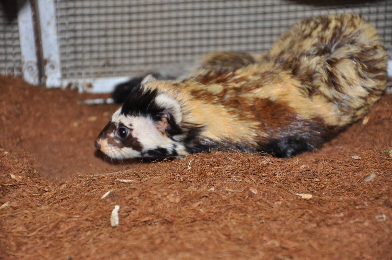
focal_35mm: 158
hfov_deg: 13.1
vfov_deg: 8.7
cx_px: 196
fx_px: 1713
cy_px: 130
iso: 200
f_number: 5.6
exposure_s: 1/60
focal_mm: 105
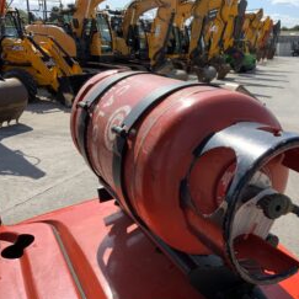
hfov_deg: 42.8
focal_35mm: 38
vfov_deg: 43.8
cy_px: 165
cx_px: 215
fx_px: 371
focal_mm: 3
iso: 16
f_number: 1.8
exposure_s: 1/1675
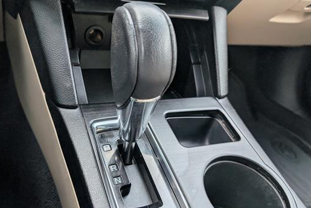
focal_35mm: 31
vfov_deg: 42.1
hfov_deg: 60.2
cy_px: 128
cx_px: 148
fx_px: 268
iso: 41
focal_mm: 6.9
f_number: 1.68
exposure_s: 1/256
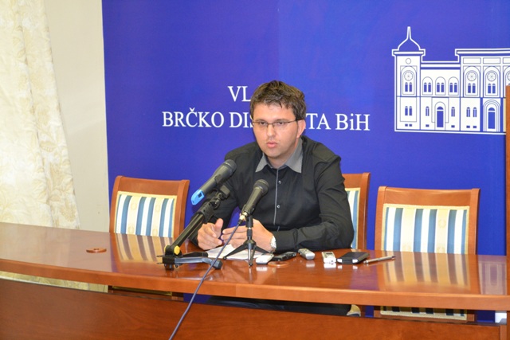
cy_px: 170
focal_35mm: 82
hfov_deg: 24.6
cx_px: 255
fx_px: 1169
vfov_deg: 16.6
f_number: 5.6
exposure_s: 1/60
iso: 2000
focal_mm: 55
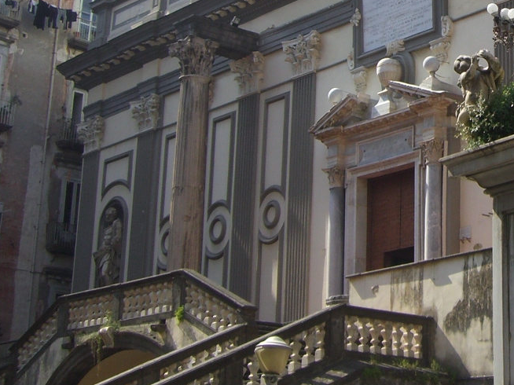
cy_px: -50
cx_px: 567
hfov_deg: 20.1
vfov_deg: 15.4
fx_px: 1380
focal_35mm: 93
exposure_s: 1/400
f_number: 4.3
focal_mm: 6.2
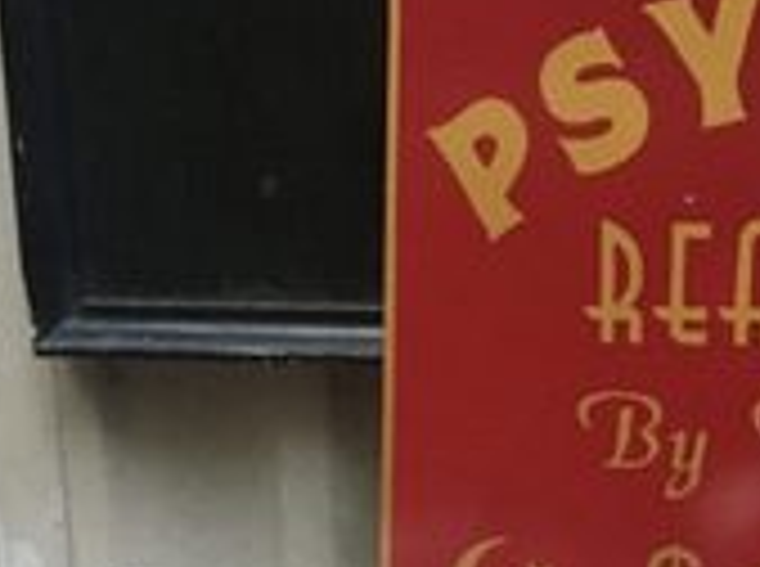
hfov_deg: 22.7
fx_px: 1884
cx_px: 261
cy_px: 718
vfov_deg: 16.3
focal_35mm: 86
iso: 160
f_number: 2.2
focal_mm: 4.15
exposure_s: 1/30
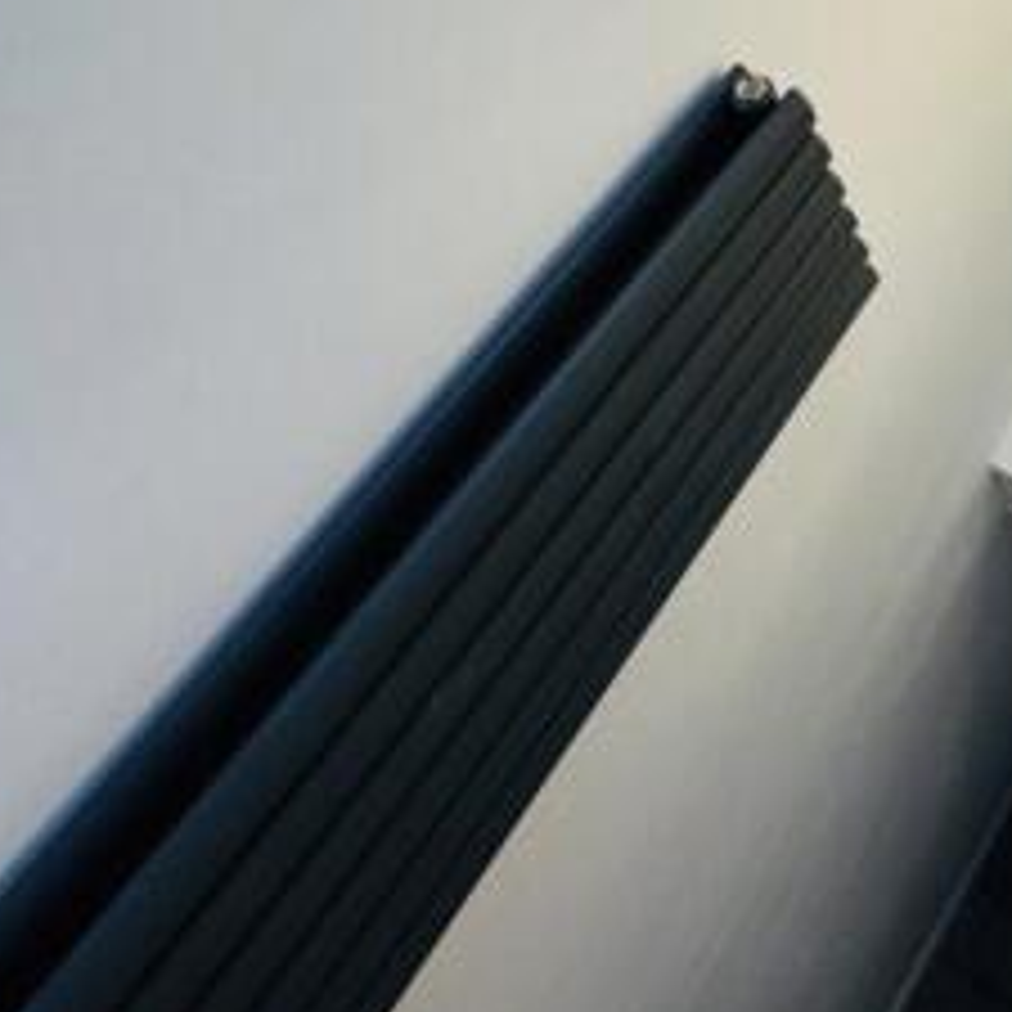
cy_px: 43
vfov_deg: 44.8
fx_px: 1058
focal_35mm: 32
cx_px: 1095
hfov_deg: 41.5
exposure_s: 1/100
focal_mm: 2.22
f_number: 2.2
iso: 80
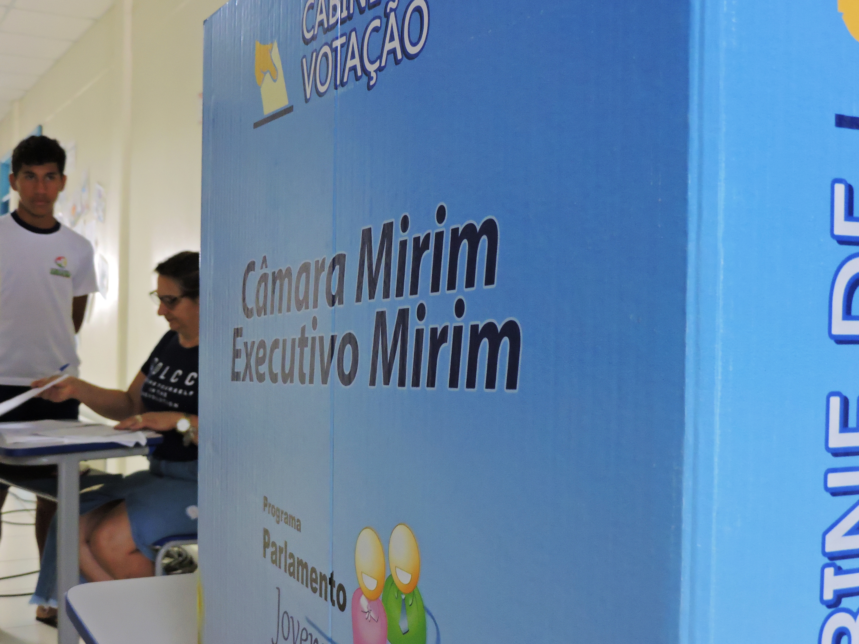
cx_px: 430
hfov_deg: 43.9
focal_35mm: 43
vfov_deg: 33.6
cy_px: 322
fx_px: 1067
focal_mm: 7.7
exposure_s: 1/25
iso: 800
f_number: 3.4
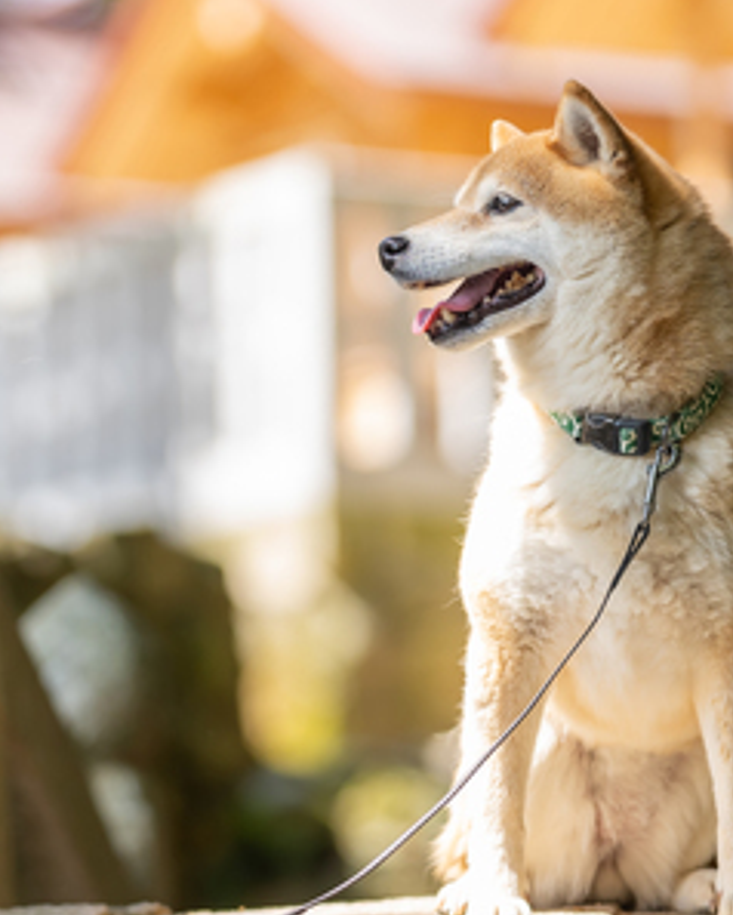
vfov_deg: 8.7
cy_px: 416
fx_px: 6014
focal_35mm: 222
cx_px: 299
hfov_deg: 7.0
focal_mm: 110
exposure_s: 1/500
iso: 250
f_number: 2.8
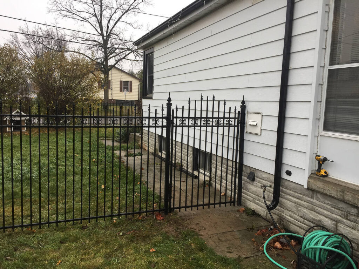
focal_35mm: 29
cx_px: 180
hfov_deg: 61.7
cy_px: 134
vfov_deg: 48.2
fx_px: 301
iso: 40
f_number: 2.2
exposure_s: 1/120
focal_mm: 4.15
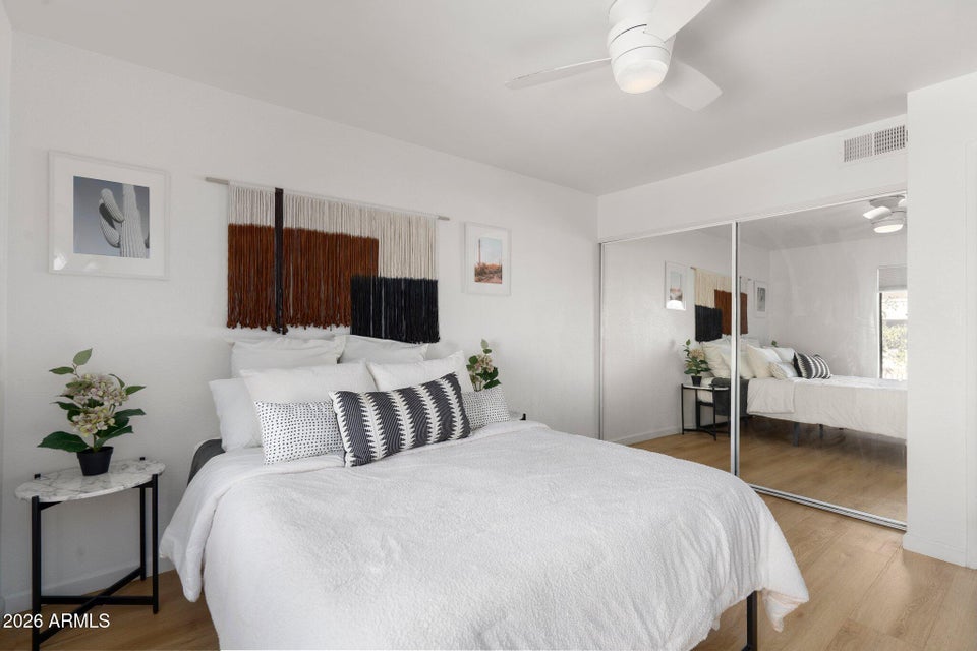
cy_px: 326
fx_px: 434
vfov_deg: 73.7
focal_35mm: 16
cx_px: 488
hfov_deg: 96.7
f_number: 8
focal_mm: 16
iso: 400
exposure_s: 1/2.5
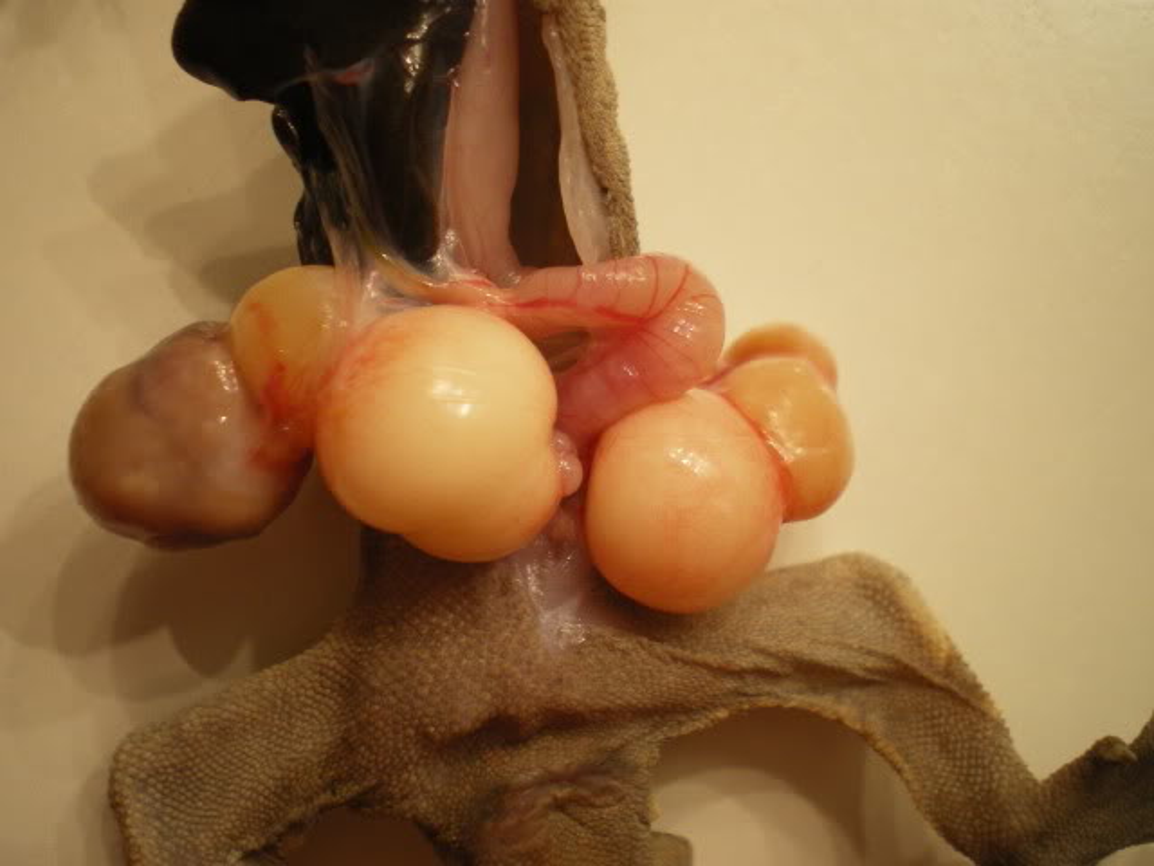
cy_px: 433
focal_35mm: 42
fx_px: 1400
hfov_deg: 44.8
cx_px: 577
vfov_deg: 34.3
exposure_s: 1/50
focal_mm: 7.4
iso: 200
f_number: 3.5
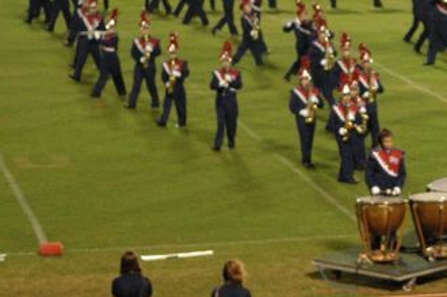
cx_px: 661
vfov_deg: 6.7
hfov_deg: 9.8
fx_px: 2542
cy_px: 134
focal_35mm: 205
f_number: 2.8
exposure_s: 1/60
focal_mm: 44
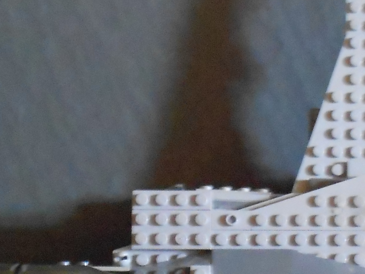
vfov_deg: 15.3
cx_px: 324
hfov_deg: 20.5
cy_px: 296
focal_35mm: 94
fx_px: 991
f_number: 3.2
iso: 640
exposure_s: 1/8
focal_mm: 4.6
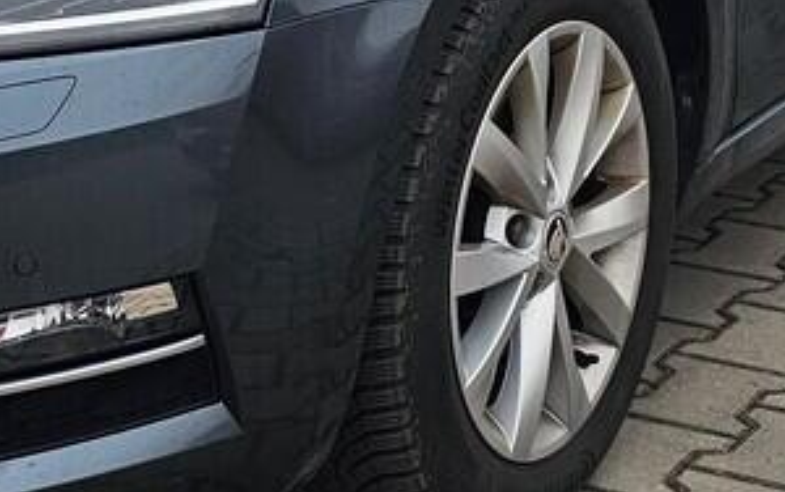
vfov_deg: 11.1
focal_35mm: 117
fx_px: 2505
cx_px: 230
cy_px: -60
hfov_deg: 17.7
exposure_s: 1/180
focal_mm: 6.3
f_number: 1.7
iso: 32
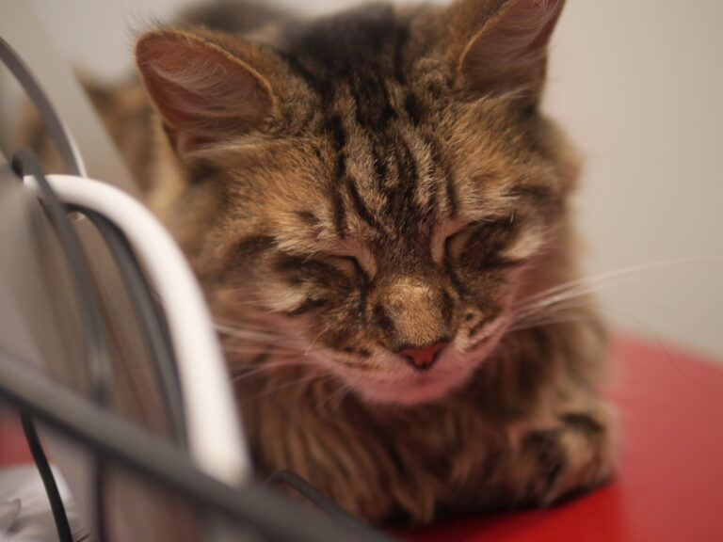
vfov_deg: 29.1
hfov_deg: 38.2
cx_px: 362
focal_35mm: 50
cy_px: 271
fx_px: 1044
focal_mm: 25
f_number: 1.4
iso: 800
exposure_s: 1/60
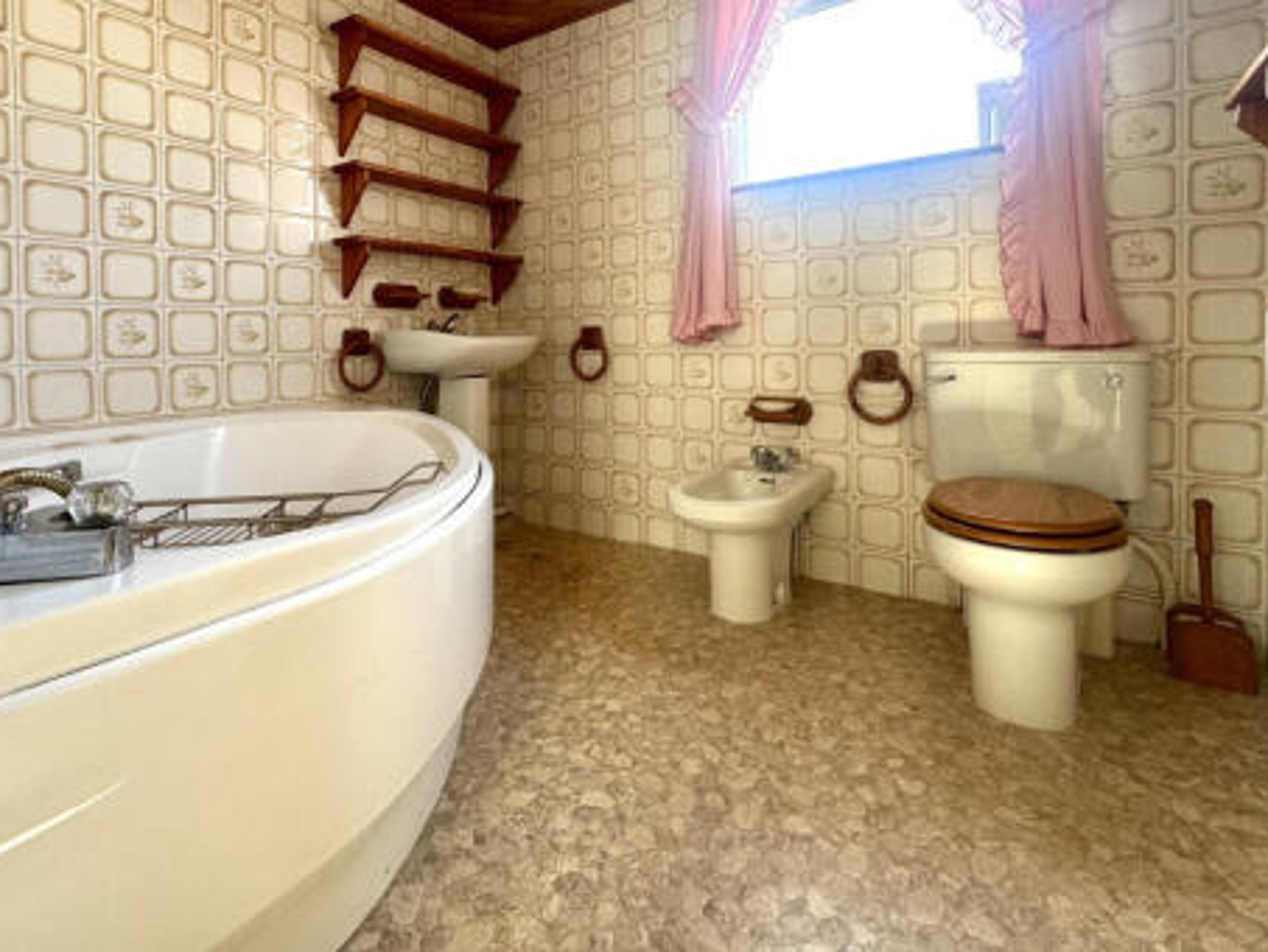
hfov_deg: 87.7
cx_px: 600
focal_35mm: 18
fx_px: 660
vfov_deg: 70.2
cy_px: 343
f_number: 2.2
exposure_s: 1/99
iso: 160
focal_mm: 2.22
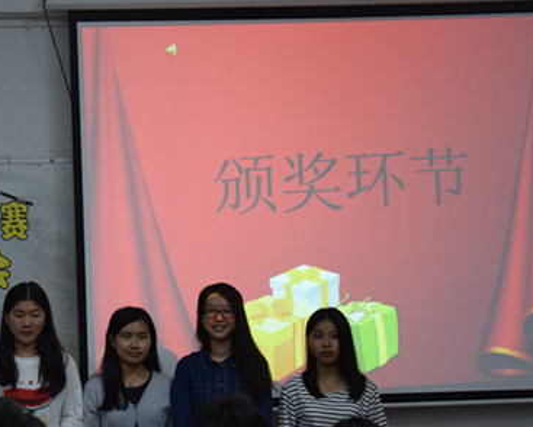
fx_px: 1326
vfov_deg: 18.3
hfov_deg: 22.5
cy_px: 235
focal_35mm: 84
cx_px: 129
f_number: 4.2
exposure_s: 1/80
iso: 1600
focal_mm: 32
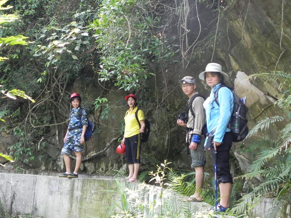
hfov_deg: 26.0
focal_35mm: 75
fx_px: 630
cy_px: 109
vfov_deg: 19.6
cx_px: 146
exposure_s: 1/124
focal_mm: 13.4
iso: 246
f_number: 4
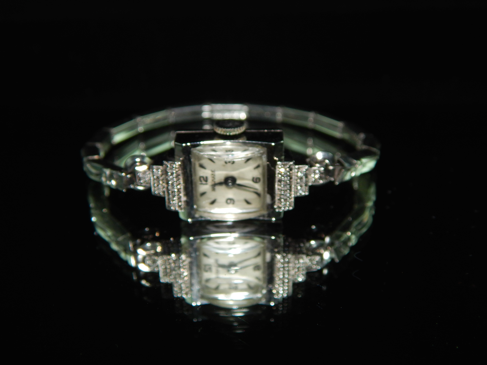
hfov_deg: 43.9
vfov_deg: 33.6
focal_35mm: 43
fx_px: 605
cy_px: 182
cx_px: 244
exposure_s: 1/30
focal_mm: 7.7
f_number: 7.1
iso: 200
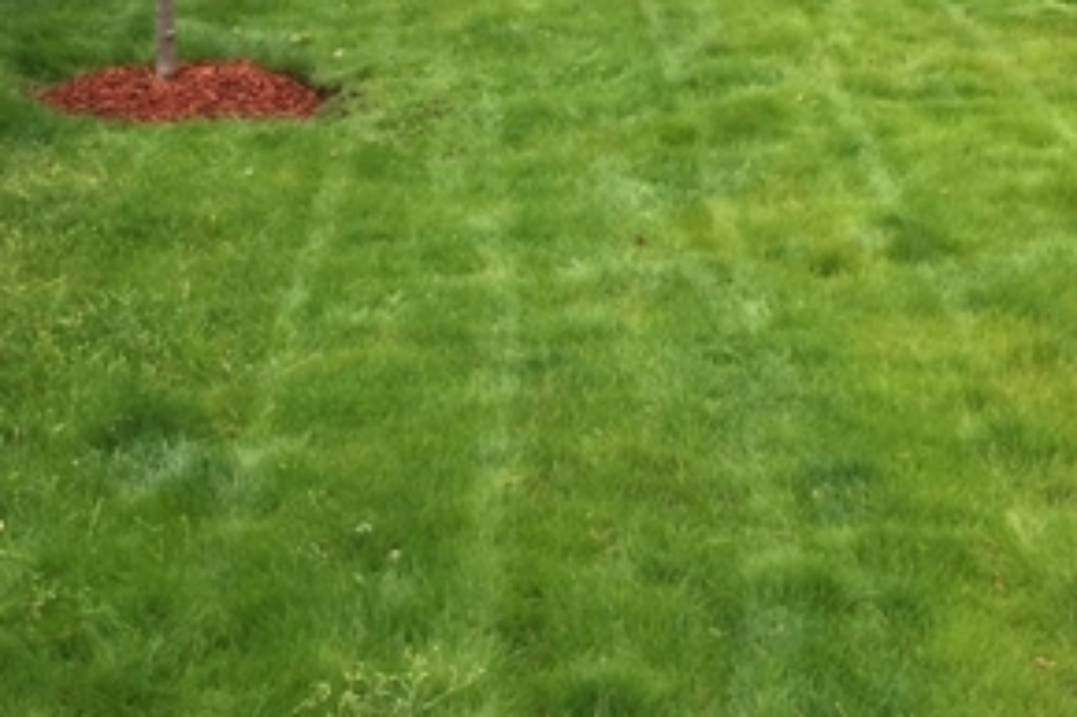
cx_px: 282
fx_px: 2392
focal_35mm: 80
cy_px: 245
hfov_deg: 25.1
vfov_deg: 17.0
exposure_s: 1/1276
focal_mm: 4.15
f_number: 2.2
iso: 32
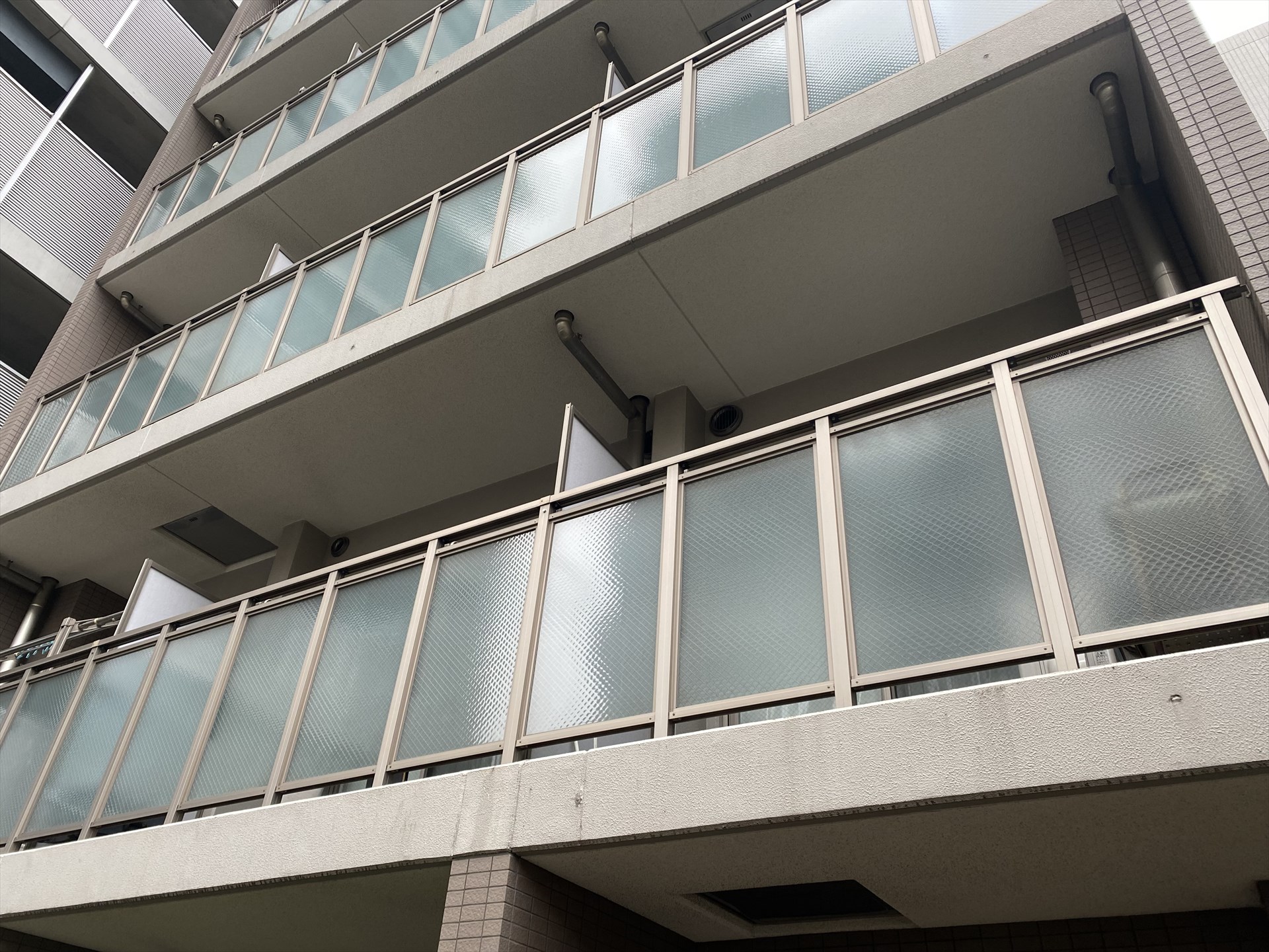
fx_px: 953
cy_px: 476
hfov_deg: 67.3
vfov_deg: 53.1
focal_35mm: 26
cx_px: 634
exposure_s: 1/121
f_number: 1.8
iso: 64
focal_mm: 4.25
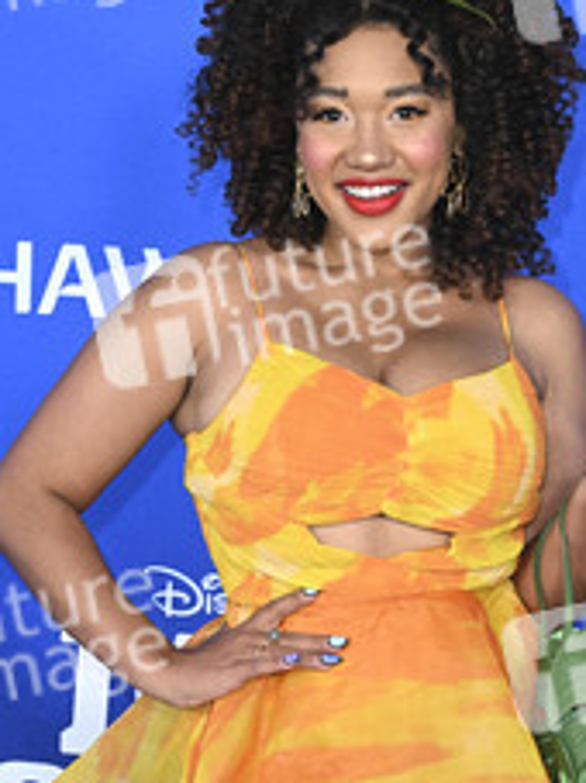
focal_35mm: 115
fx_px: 2598
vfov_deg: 17.1
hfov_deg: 12.9
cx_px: 365
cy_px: 479
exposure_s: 1/200
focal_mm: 68
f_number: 6.3
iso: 1600
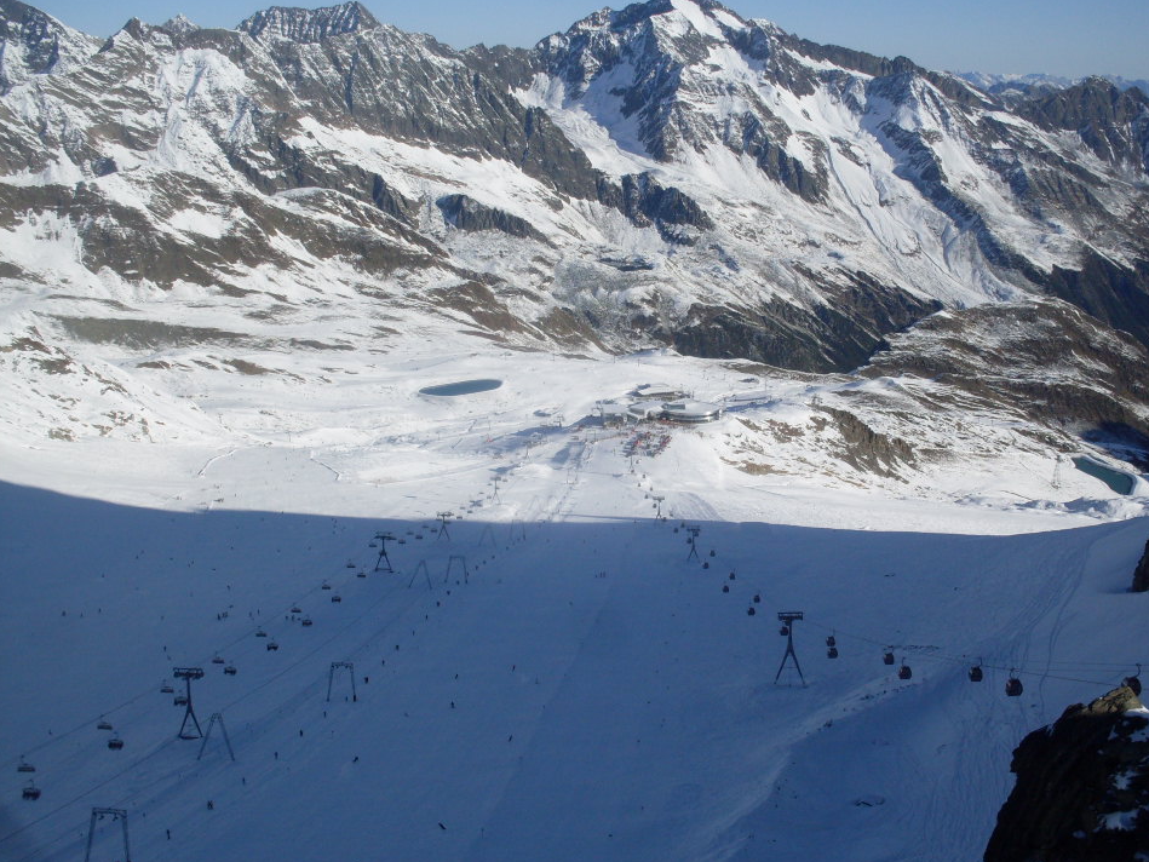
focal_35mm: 41
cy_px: 442
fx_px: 1361
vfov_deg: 35.1
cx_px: 613
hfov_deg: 45.7
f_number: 8.4
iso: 80
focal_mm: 6.3
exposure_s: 1/350
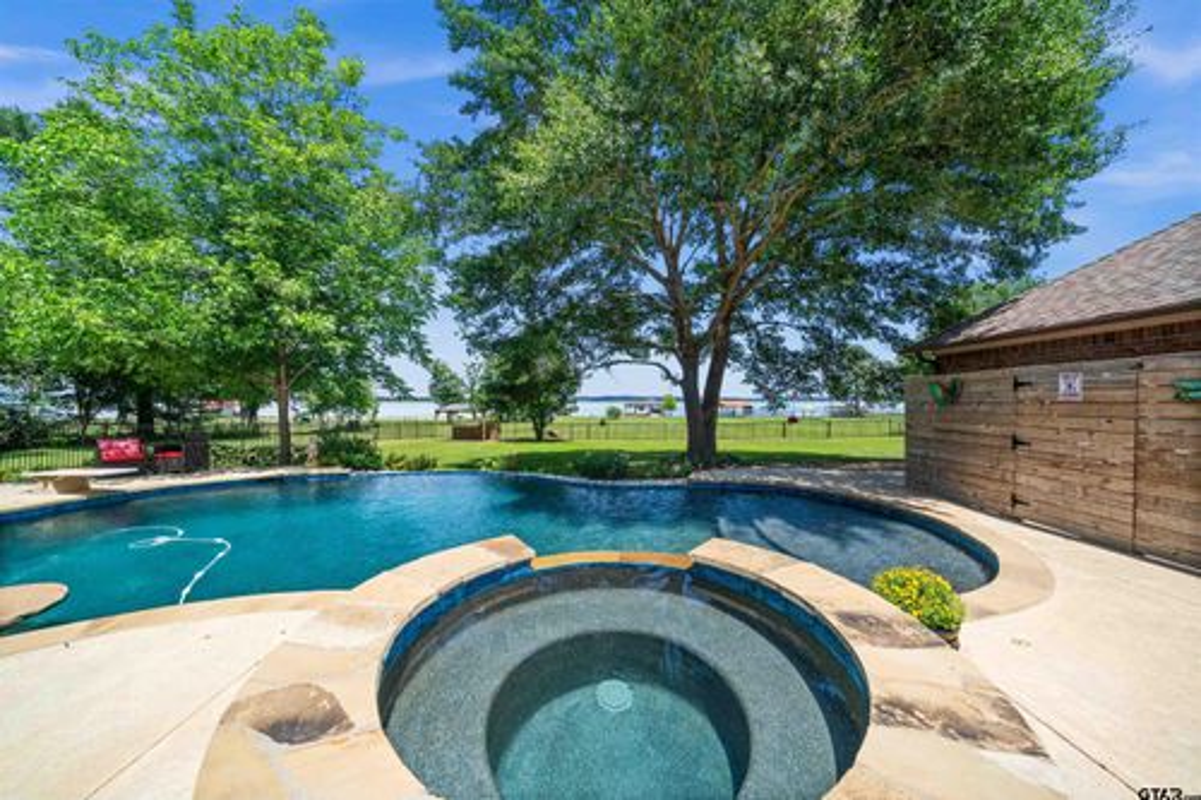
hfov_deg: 112.6
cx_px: 600
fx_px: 400
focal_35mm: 12
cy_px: 400
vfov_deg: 90.0
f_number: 5.6
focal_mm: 12
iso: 100
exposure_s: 1/250
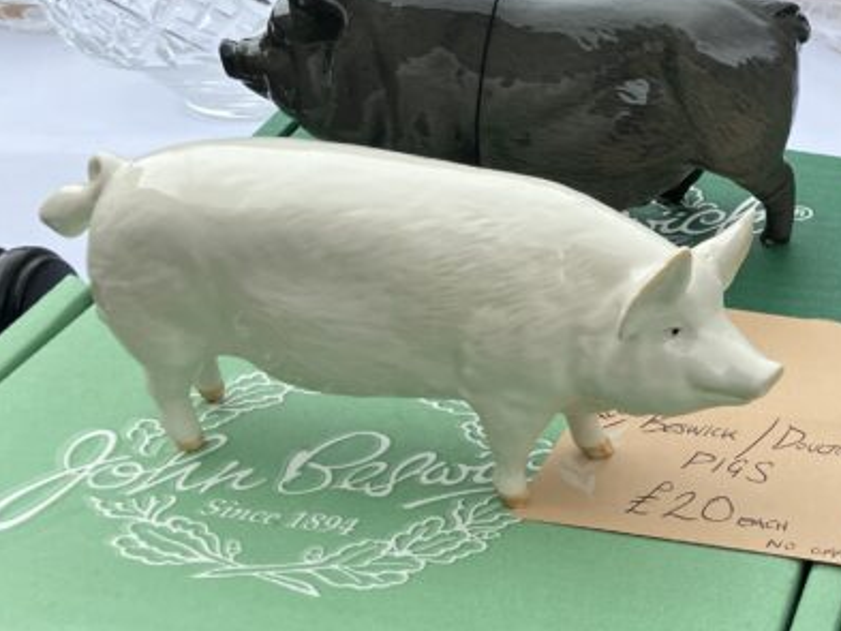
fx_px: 1774
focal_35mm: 73
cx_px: 972
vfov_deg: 20.2
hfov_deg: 24.5
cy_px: 293
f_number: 1.8
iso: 32
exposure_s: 1/552
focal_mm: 3.99
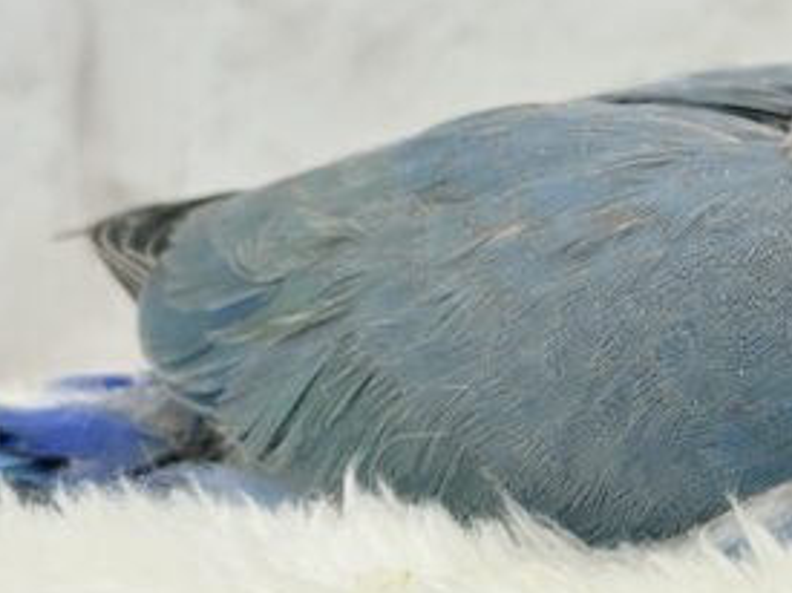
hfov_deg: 16.0
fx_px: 2767
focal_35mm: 121
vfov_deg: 12.2
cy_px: 170
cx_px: 752
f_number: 1.6
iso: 64
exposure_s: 1/100
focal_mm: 5.96
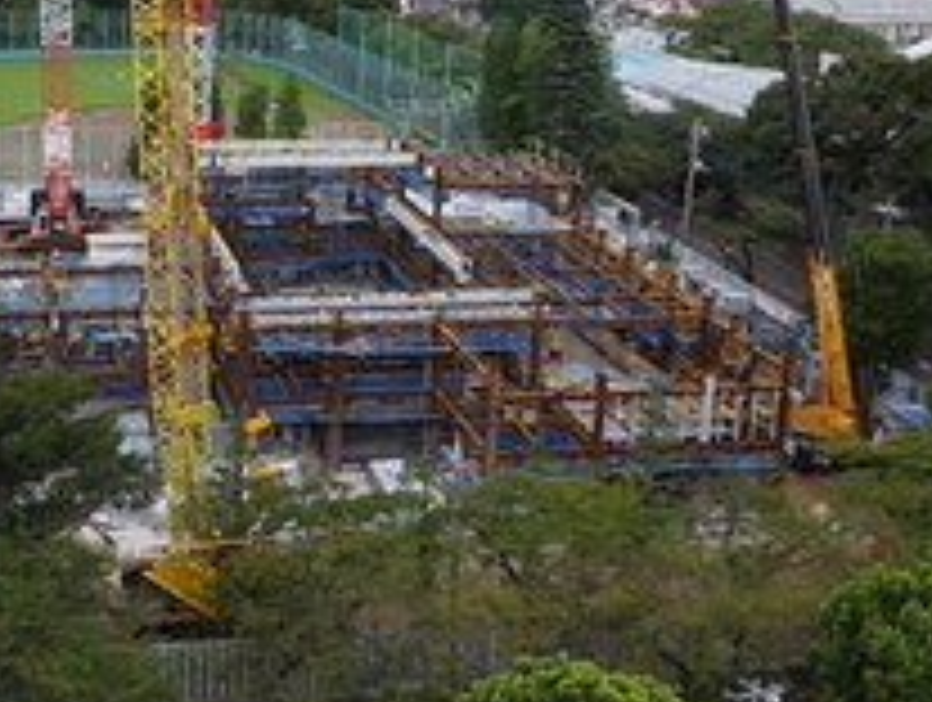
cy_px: 153
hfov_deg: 34.5
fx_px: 1456
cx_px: 194
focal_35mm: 54
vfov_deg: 26.7
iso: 250
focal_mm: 5
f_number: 4.2
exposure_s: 1/500
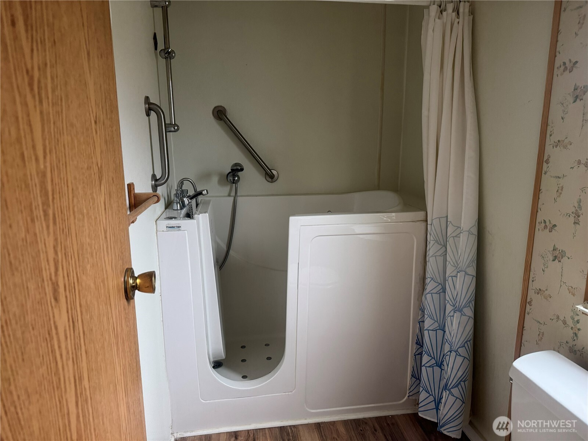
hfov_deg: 71.6
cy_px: 220
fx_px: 408
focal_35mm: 24
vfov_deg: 56.8
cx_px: 294
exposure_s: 1/60
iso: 500
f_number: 1.78
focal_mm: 6.76
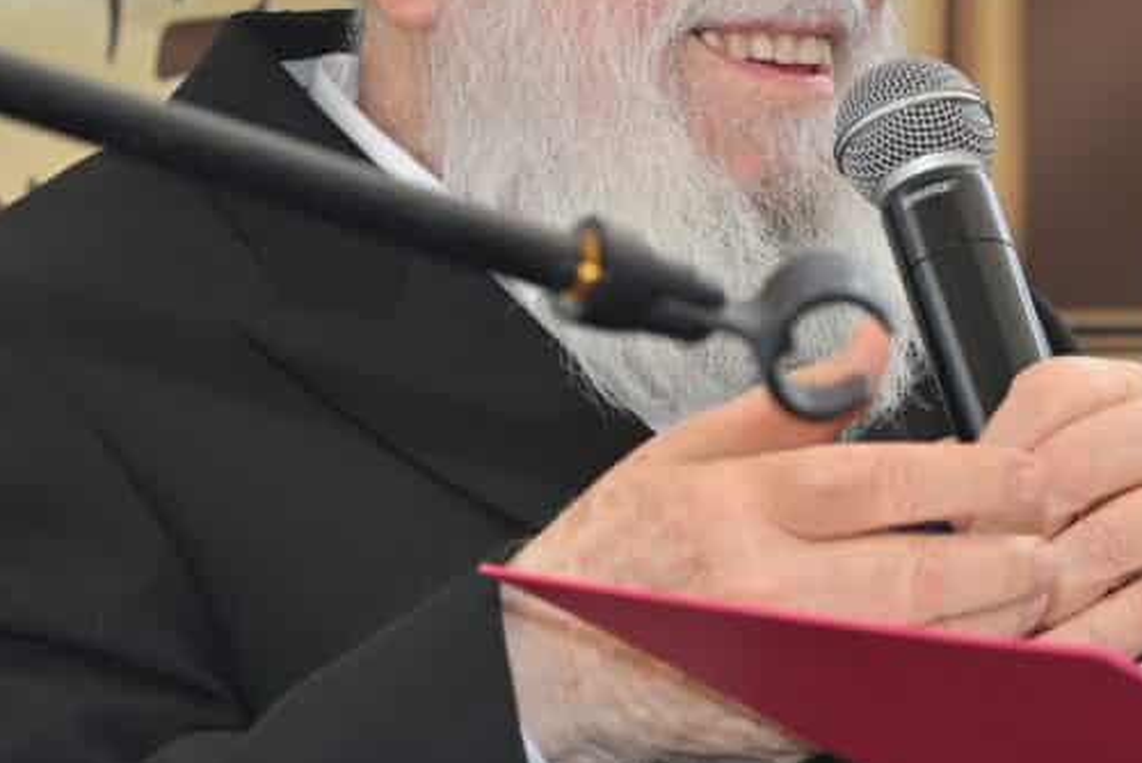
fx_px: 8252
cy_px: 95
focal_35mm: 260
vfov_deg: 5.3
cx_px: 943
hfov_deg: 7.9
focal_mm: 85
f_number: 6.3
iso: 100
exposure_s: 1/160
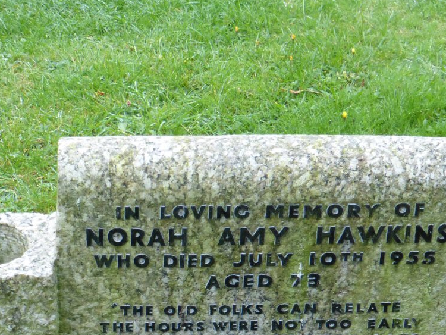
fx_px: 1469
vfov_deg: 12.8
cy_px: 329
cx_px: 172
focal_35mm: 114
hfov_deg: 17.2
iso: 400
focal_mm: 9.7
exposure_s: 1/60
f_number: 4.6
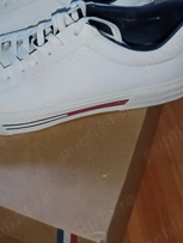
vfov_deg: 35.3
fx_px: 372
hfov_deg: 27.4
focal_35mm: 53
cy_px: 59
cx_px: 55
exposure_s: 1/25
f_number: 1.8
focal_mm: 3.98
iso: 1250
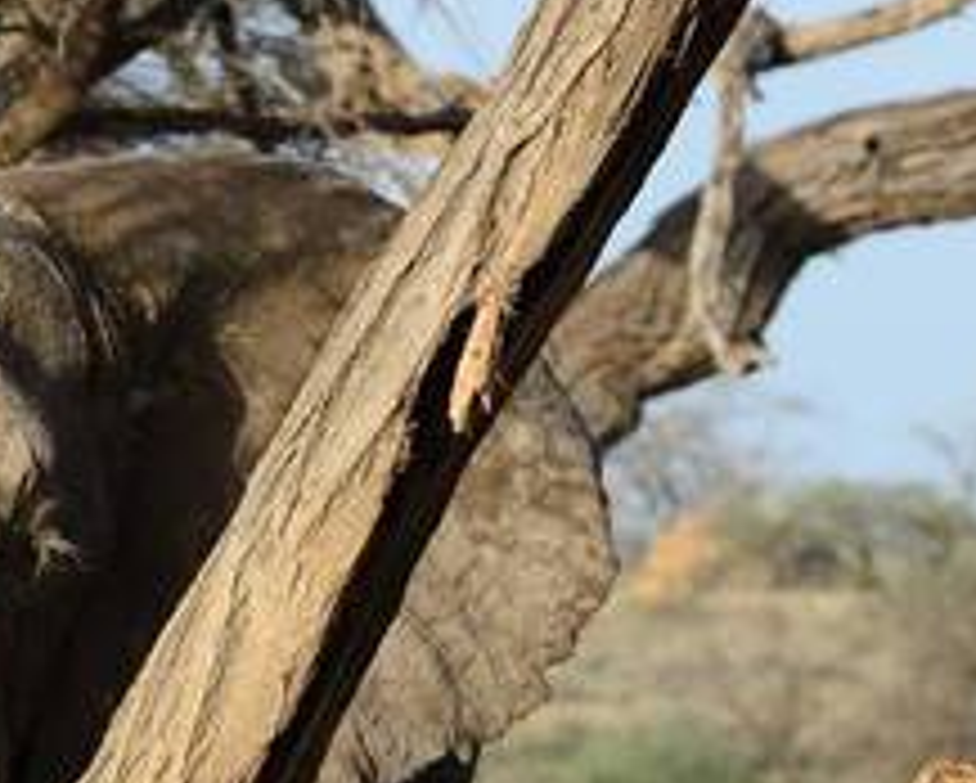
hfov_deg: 2.9
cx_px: 144
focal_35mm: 657
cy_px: 502
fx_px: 18981
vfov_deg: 2.4
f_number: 6.3
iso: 200
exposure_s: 1/400
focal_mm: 145
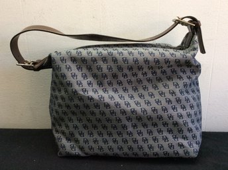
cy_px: 85
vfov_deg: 44.1
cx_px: 114
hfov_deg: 56.9
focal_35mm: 32
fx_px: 210
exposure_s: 1/24
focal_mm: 3.3
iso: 40
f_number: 2.4
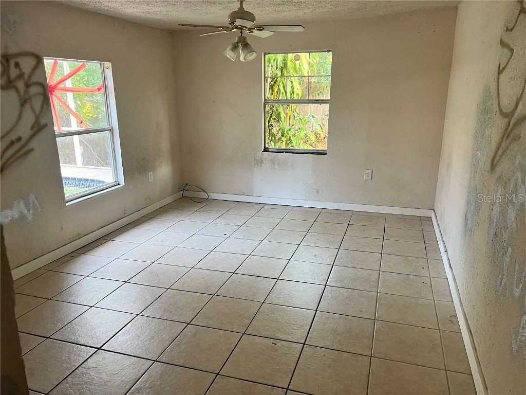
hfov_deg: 67.3
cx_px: 263
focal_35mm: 26
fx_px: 395
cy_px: 198
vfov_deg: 53.1
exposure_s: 1/69
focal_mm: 5.7
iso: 125
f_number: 1.5
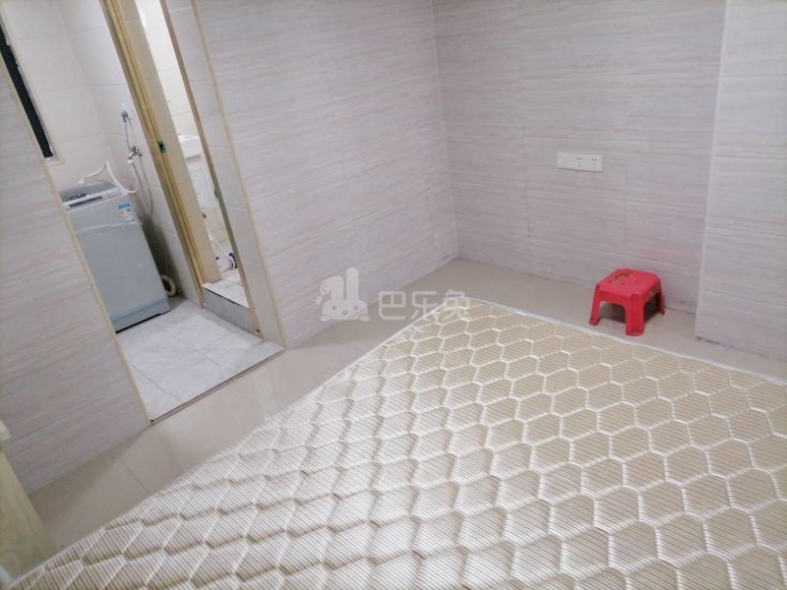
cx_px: 394
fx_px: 614
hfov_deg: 65.3
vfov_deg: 51.4
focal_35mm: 27
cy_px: 295
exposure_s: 1/33.3
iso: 400
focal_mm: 5.4
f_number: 1.8
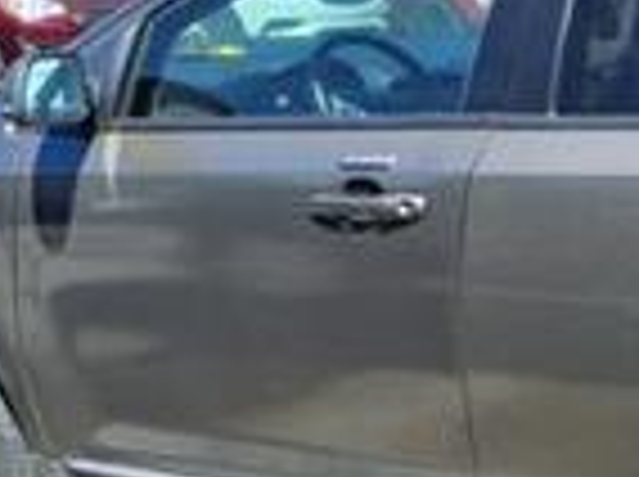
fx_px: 1769
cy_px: 176
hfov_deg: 18.9
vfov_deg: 15.3
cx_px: 850
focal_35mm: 96
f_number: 1.9
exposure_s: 1/1429
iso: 40
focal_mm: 3.58
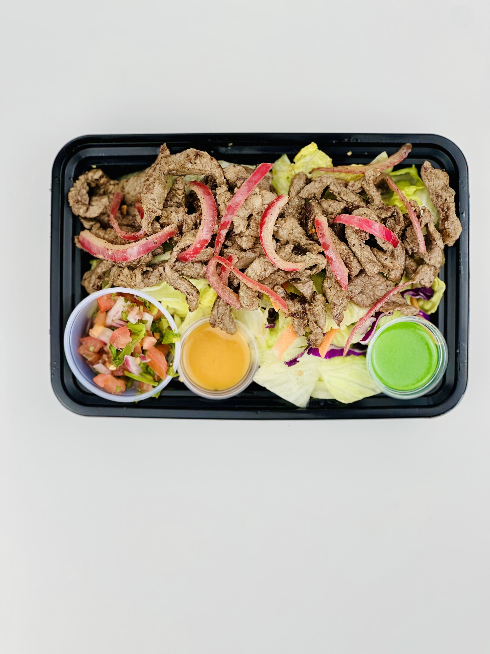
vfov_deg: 25.3
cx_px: 245
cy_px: 327
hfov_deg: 19.1
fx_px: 1453
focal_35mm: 77
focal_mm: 9
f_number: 2.8
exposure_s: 1/120
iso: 32
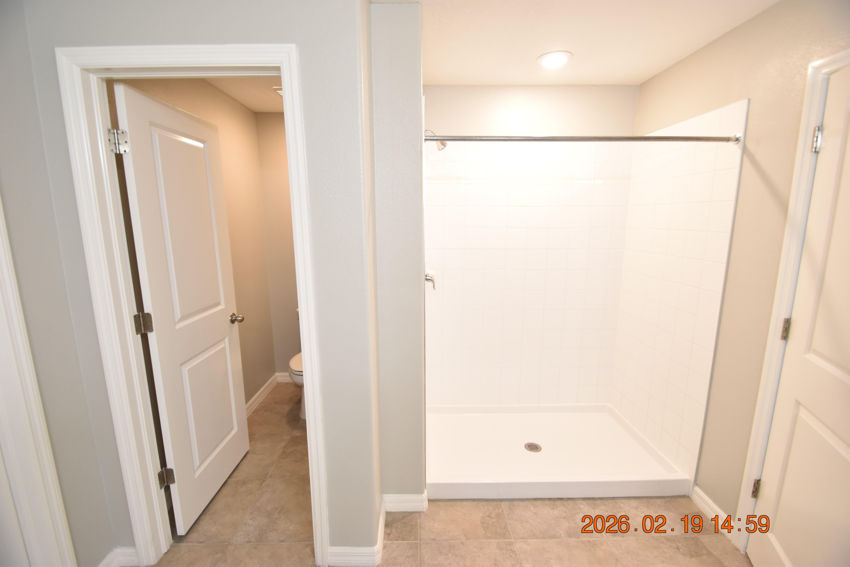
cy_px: 284
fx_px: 354
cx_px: 425
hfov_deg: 100.4
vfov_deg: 77.3
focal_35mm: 15
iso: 800
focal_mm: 10
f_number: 3.5
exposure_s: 1/45
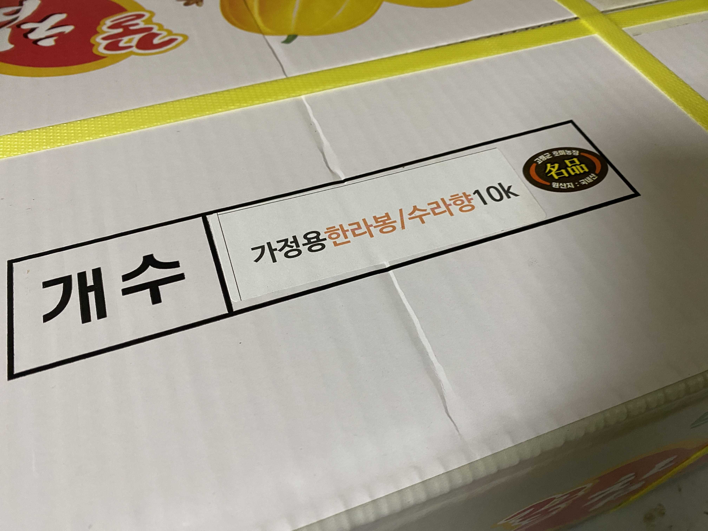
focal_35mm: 25
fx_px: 511
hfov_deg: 69.4
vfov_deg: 54.9
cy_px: 266
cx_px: 354
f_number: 1.8
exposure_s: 1/60
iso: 200
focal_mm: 4.25
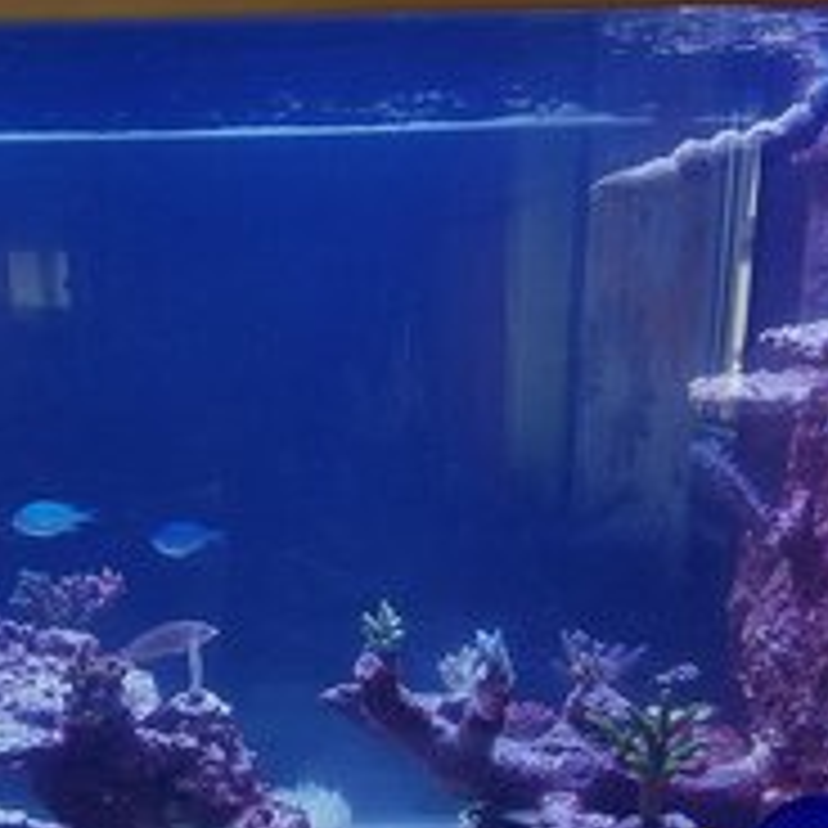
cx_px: 207
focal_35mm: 50
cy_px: 603
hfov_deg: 33.4
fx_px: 1353
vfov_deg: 33.5
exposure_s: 1/160
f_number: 1.7
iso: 50
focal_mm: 4.2
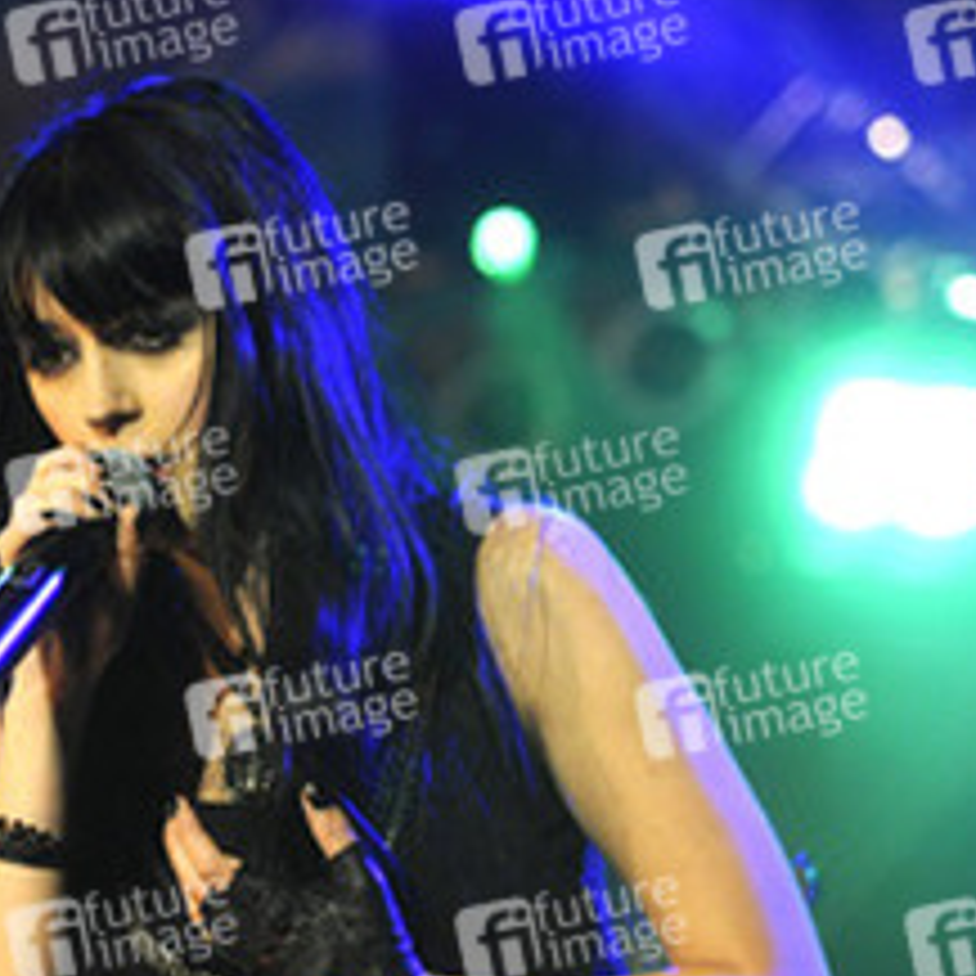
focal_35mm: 238
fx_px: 7592
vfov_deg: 7.4
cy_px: 594
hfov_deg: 7.3
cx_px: 182
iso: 3200
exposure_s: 1/250
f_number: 5.6
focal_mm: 135
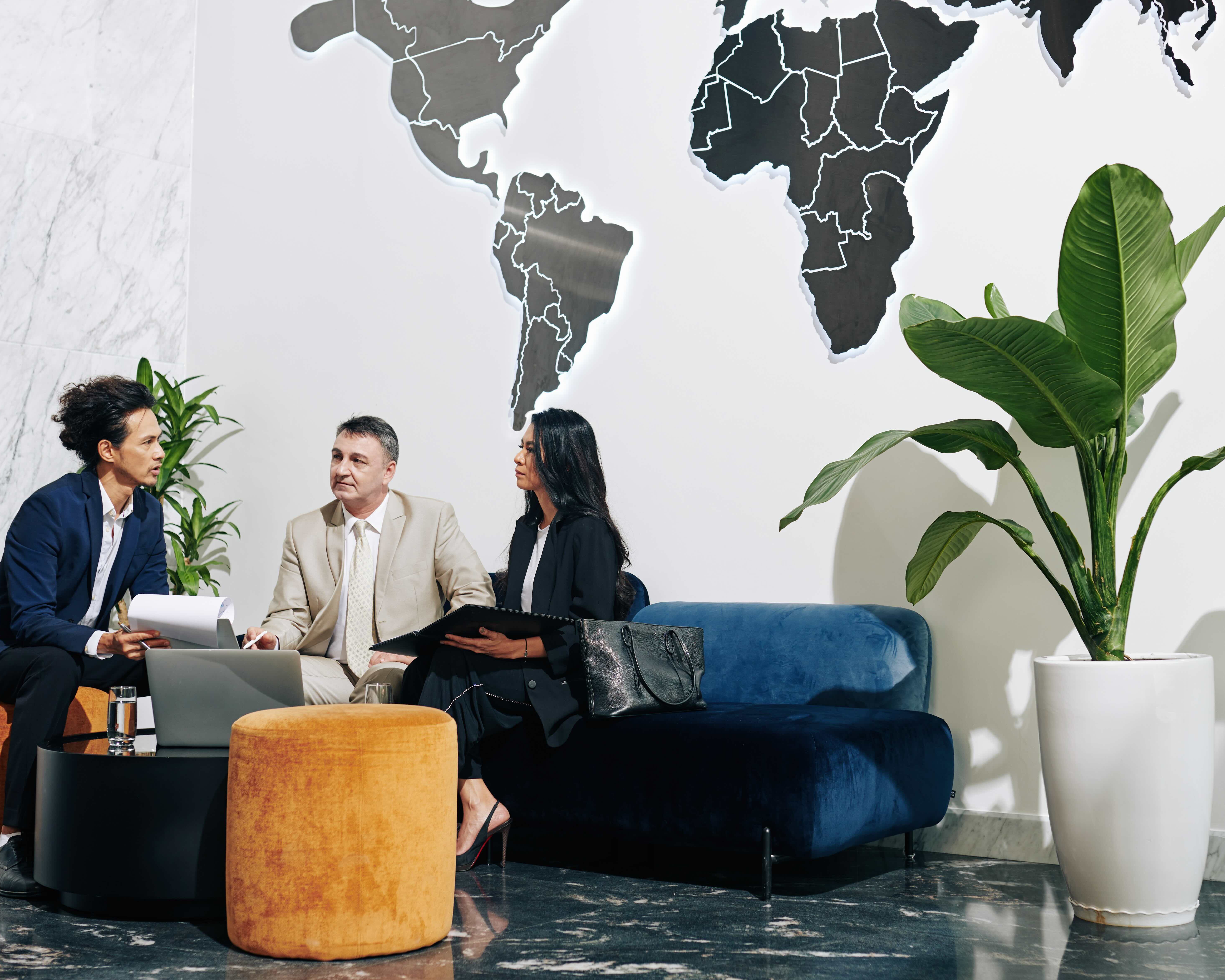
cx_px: 692
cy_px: 458
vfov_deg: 32.7
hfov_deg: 40.3
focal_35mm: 46
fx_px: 1668
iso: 125
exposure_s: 1/200
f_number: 3.2
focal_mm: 35
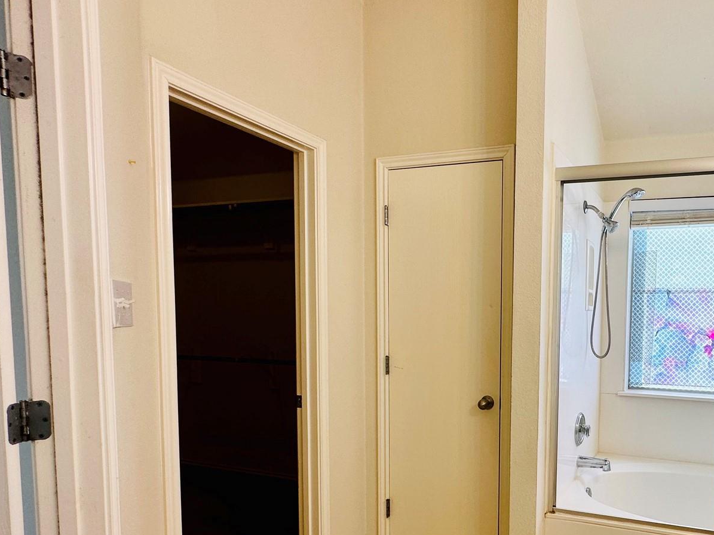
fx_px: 495
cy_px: 353
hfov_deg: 66.5
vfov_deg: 55.7
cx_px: 547
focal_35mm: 24
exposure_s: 1/120
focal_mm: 2.22
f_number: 2.2
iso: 50
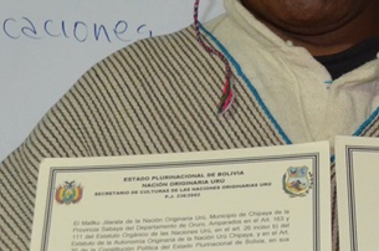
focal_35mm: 137
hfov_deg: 14.7
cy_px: 106
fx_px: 1439
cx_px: 390
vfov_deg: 10.0
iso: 3200
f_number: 4
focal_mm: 24
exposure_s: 1/60
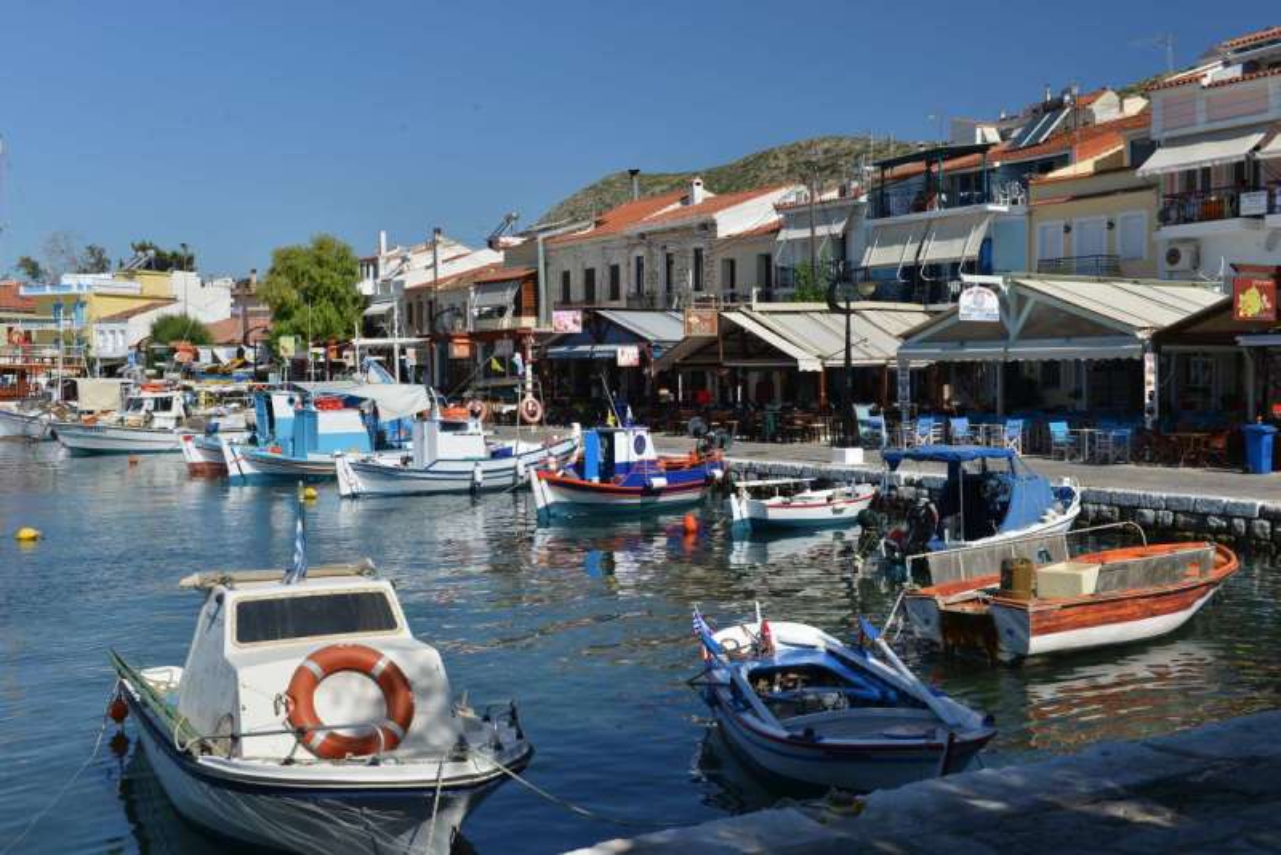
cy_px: 428
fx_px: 1353
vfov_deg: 35.1
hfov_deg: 50.7
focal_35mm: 38
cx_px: 640
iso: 160
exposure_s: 1/160
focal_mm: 38
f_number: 10
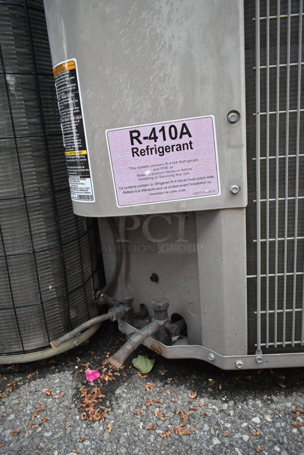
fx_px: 341
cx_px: 152
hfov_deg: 48.0
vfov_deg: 67.3
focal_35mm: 27
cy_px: 228
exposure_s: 1/125
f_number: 3.5
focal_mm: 18
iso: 250
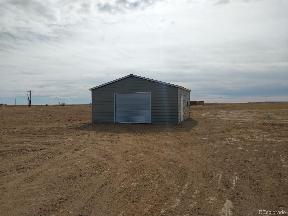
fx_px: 216
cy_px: 108
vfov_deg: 53.1
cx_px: 144
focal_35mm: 26
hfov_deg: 67.3
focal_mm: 4
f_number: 1.8
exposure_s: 1/2182
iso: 20
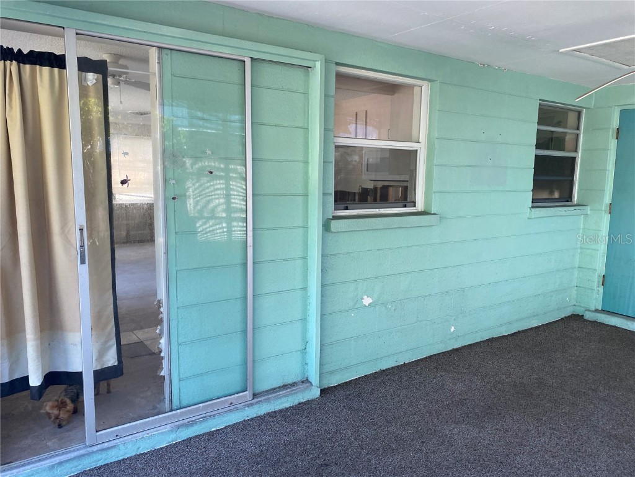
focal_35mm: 26
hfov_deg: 67.3
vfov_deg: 53.1
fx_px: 477
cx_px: 318
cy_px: 238
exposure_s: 1/106
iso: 125
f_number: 1.8
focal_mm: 4.25
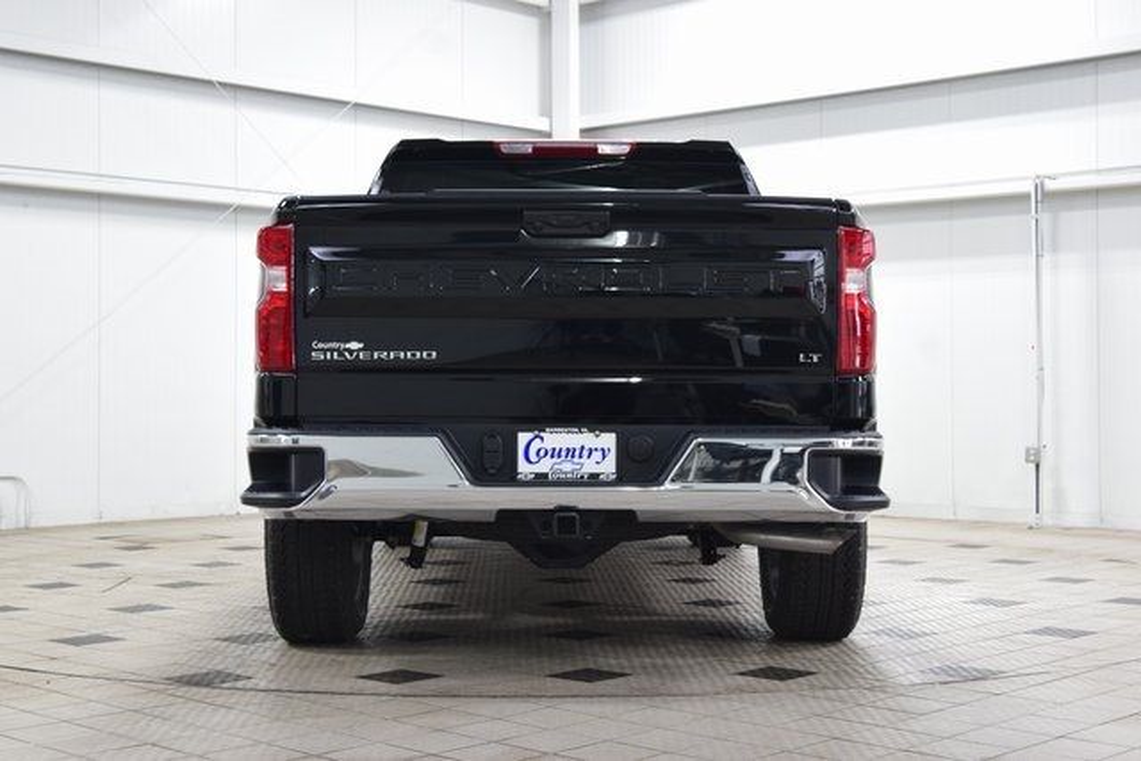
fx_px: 1807
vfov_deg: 23.8
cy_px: 380
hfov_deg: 35.0
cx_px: 570
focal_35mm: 57
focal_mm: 38
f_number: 6.3
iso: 800
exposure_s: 1/15
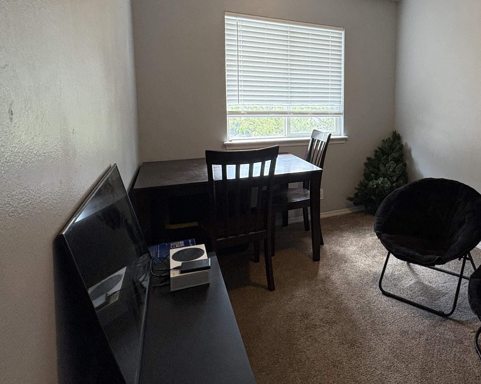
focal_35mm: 24
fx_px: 342
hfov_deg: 65.0
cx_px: 373
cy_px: 132
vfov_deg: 57.6
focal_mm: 2.22
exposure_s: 1/120
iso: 320
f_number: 2.2
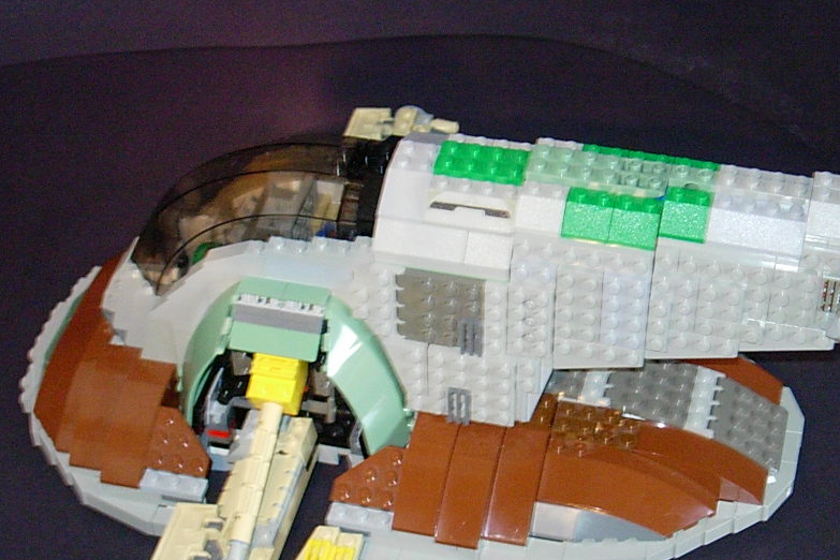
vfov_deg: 16.4
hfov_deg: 24.5
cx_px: 455
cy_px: 375
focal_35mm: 83
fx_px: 1937
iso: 400
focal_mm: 12.7
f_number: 3.5
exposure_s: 1/32
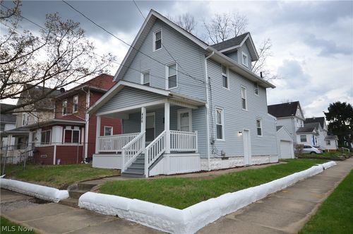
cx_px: 176
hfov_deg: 73.9
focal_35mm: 24
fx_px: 235
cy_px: 117
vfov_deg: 52.9
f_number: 5.6
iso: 360
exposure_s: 1/125
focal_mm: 16
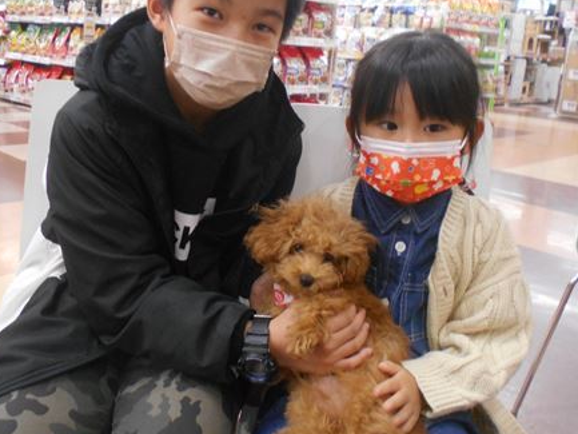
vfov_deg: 39.5
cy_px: 168
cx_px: 275
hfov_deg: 51.3
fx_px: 601
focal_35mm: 36
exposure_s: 1/30
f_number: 3.2
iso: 360
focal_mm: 4.6
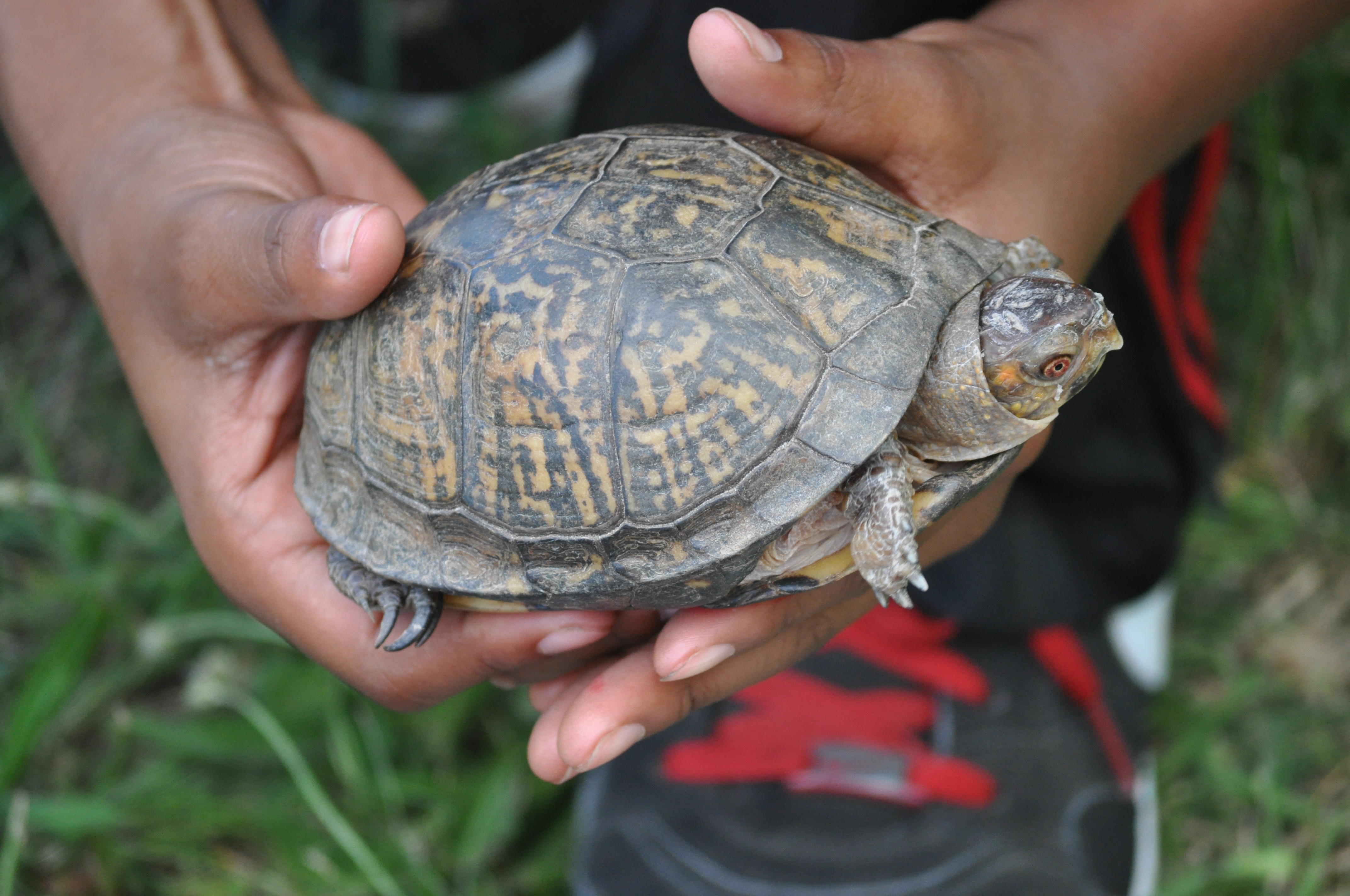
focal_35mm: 270
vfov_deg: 5.1
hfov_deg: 7.6
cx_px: 675
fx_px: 10113
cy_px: 448
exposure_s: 1/500
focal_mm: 180
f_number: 5.6
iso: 1000
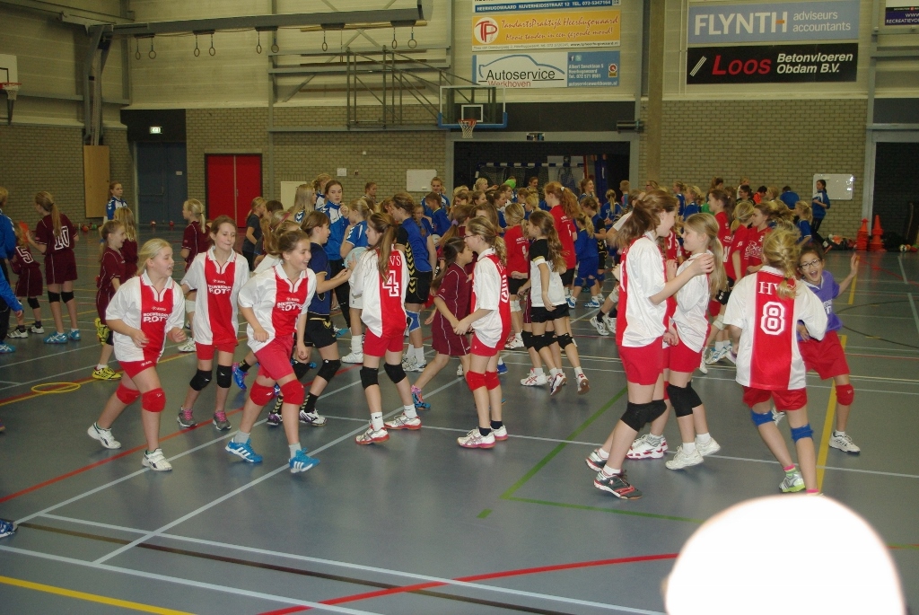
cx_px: 460
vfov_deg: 34.3
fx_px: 997
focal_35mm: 39
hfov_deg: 49.5
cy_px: 308
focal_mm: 26.25
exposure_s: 1/180
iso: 800
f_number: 4
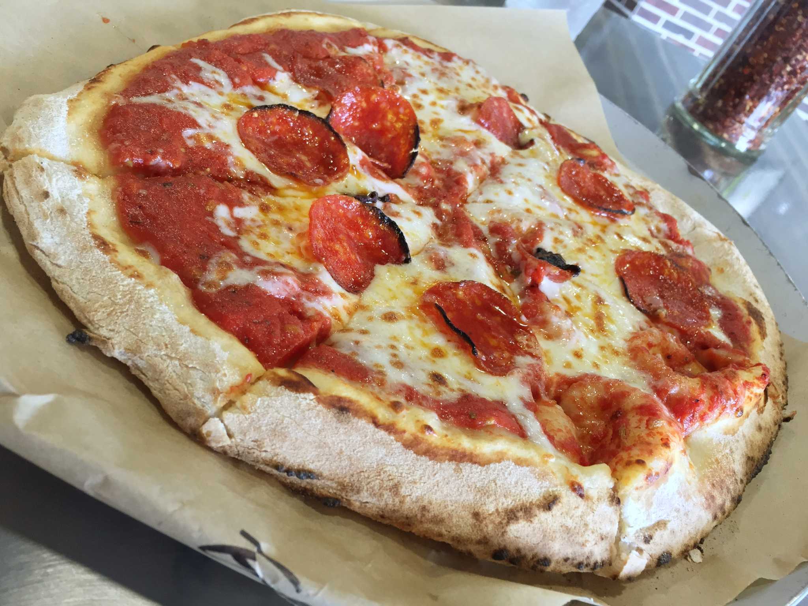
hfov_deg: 61.7
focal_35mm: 29
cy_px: 303
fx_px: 677
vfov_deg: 48.2
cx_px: 404
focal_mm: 4.15
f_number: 2.2
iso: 100
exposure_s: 1/30
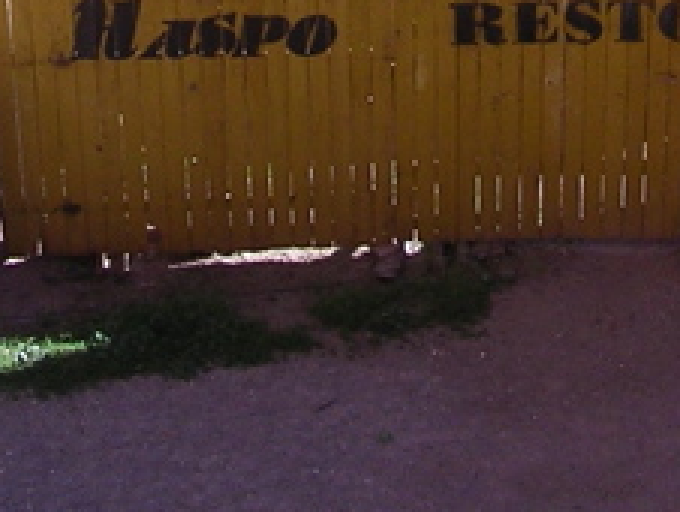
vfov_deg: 9.4
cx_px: 408
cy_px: -413
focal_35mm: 151
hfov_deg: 13.1
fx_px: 2969
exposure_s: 1/335
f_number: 2.8
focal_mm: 5.8
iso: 100
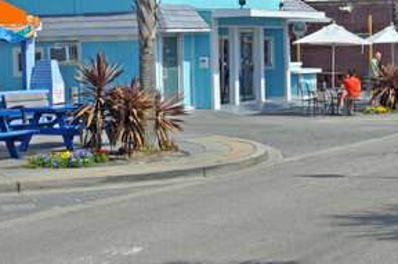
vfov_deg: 14.1
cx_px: 305
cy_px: 64
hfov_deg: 21.1
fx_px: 1060
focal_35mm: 96
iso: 200
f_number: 10
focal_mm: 24
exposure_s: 1/400
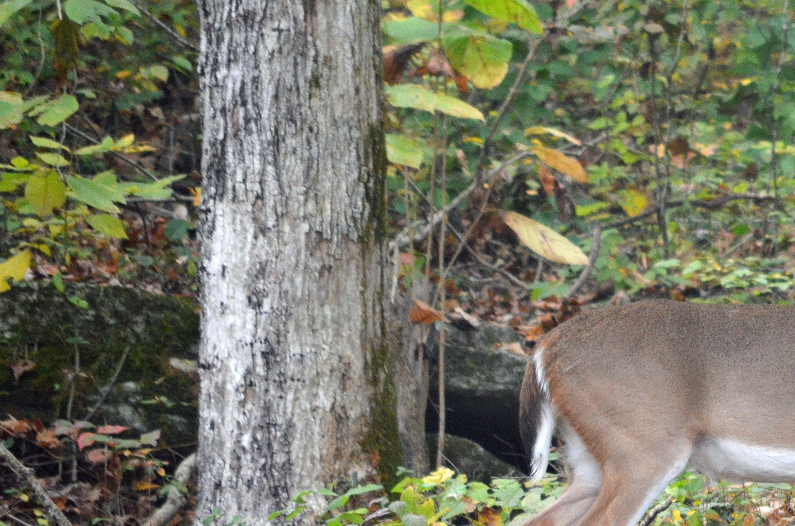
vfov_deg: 2.3
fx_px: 13134
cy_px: 237
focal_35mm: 596
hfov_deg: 3.5
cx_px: 782
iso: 1600
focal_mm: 200
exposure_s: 1/100
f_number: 5.6
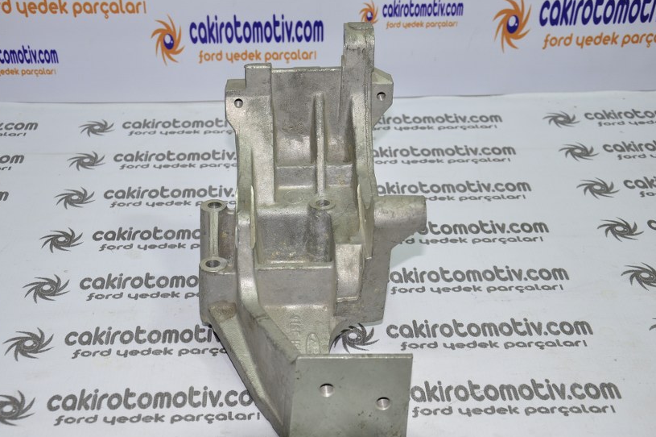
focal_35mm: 53
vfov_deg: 25.5
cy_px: 238
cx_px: 311
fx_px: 965
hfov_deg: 37.5
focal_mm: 32
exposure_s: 1/50
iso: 200
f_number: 5.6
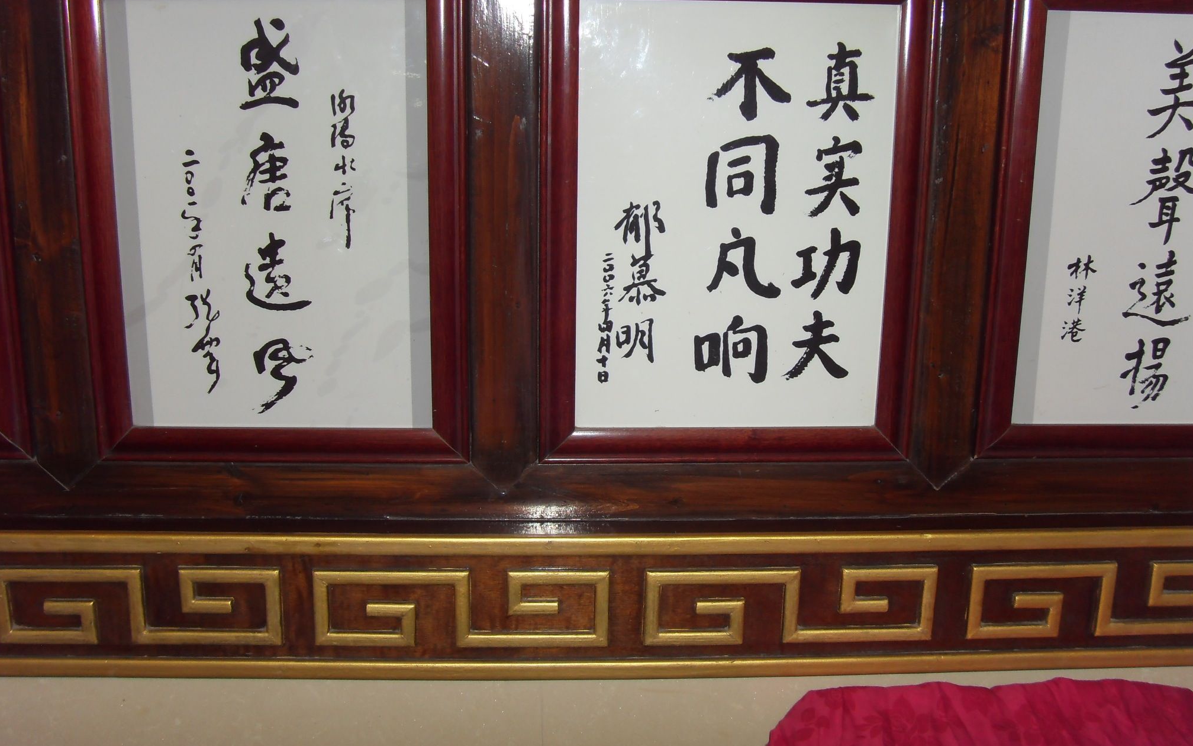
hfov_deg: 47.2
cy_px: 341
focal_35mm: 42
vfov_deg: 30.5
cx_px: 595
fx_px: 1366
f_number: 3.5
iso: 100
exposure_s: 1/45
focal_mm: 6.6
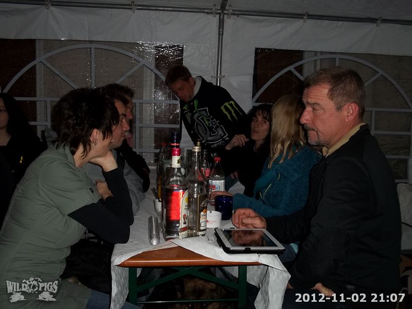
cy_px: 154
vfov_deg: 39.7
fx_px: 428
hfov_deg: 51.4
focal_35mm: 36
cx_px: 206
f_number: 3.1
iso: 64
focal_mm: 6.5
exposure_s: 1/30
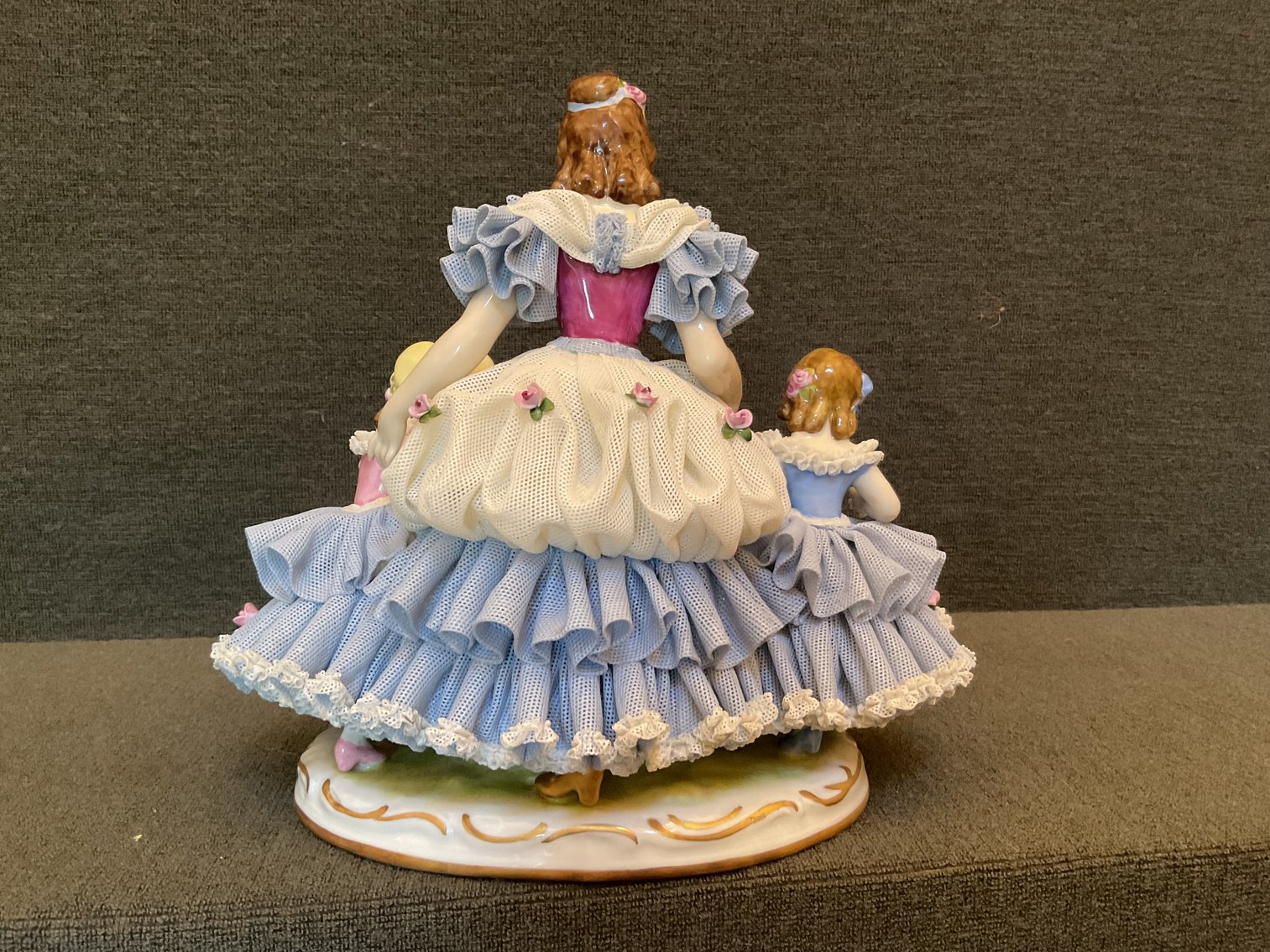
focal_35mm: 29
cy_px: 476
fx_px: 1064
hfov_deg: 61.7
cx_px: 635
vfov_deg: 48.2
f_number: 1.8
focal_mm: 3
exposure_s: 1/40
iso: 250
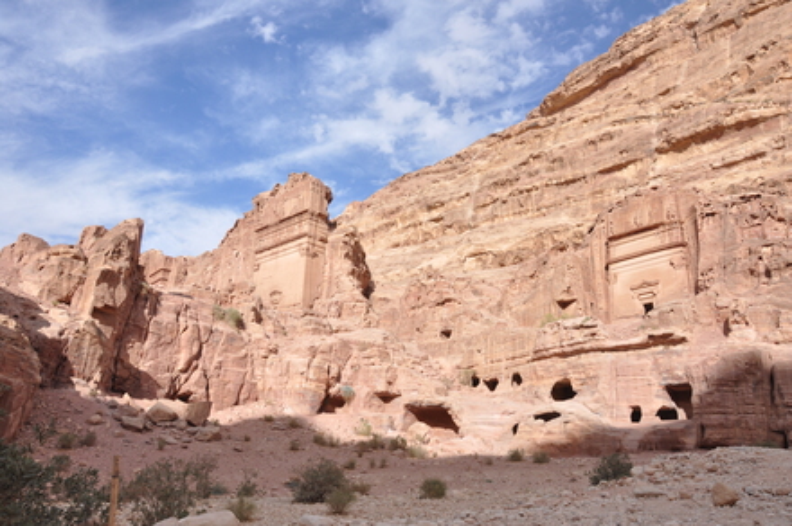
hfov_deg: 67.5
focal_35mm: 27
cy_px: 263
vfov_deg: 47.8
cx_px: 396
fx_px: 593
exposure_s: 1/400
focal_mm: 18
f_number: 10
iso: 200
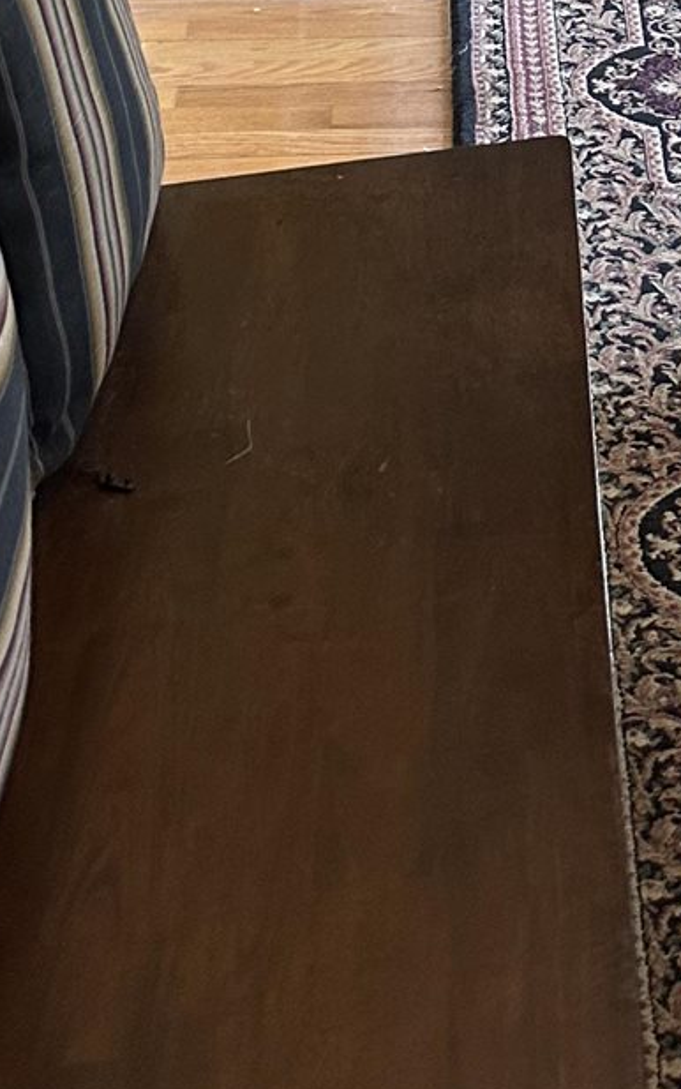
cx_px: 847
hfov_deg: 13.4
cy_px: -837
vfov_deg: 17.8
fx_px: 2819
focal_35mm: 95
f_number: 1.78
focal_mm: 6.86
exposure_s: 1/60
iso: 200
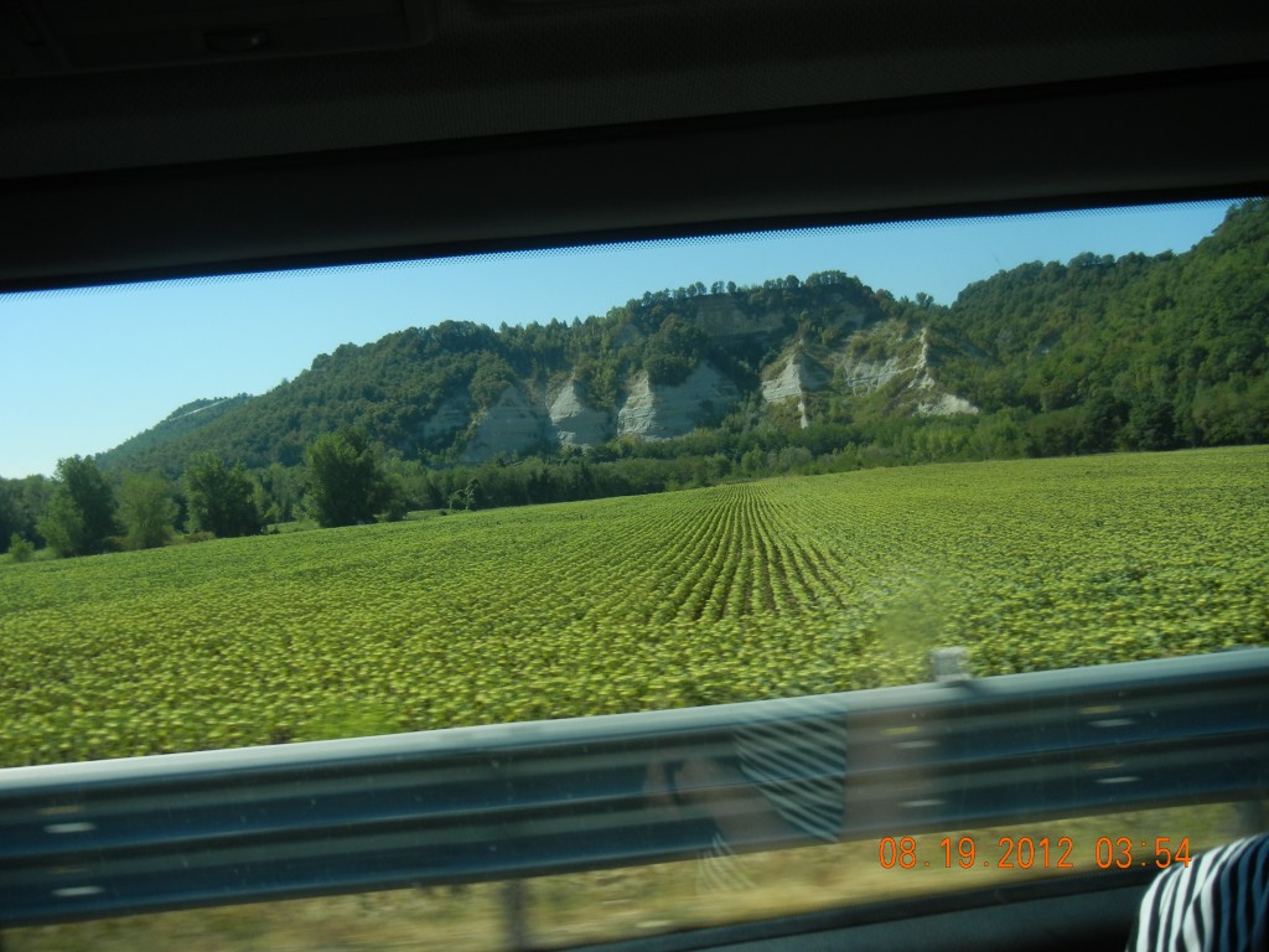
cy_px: 476
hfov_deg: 60.0
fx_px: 1100
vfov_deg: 46.8
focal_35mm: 30
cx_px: 634
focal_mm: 5.4
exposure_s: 1/320
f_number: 7
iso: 160
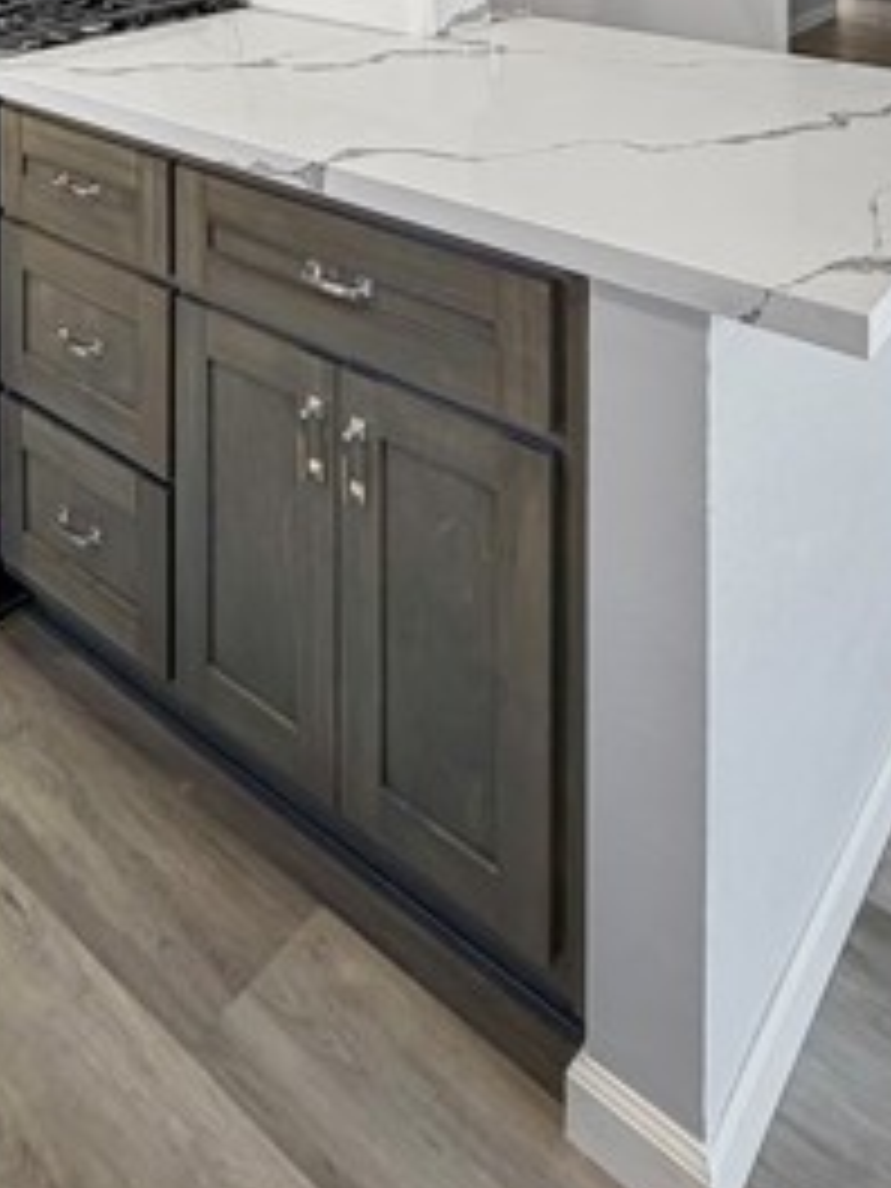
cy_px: -117
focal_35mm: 34
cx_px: 292
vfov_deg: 42.5
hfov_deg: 41.2
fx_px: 1167
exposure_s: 1/120
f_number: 2.2
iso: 160
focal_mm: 2.22
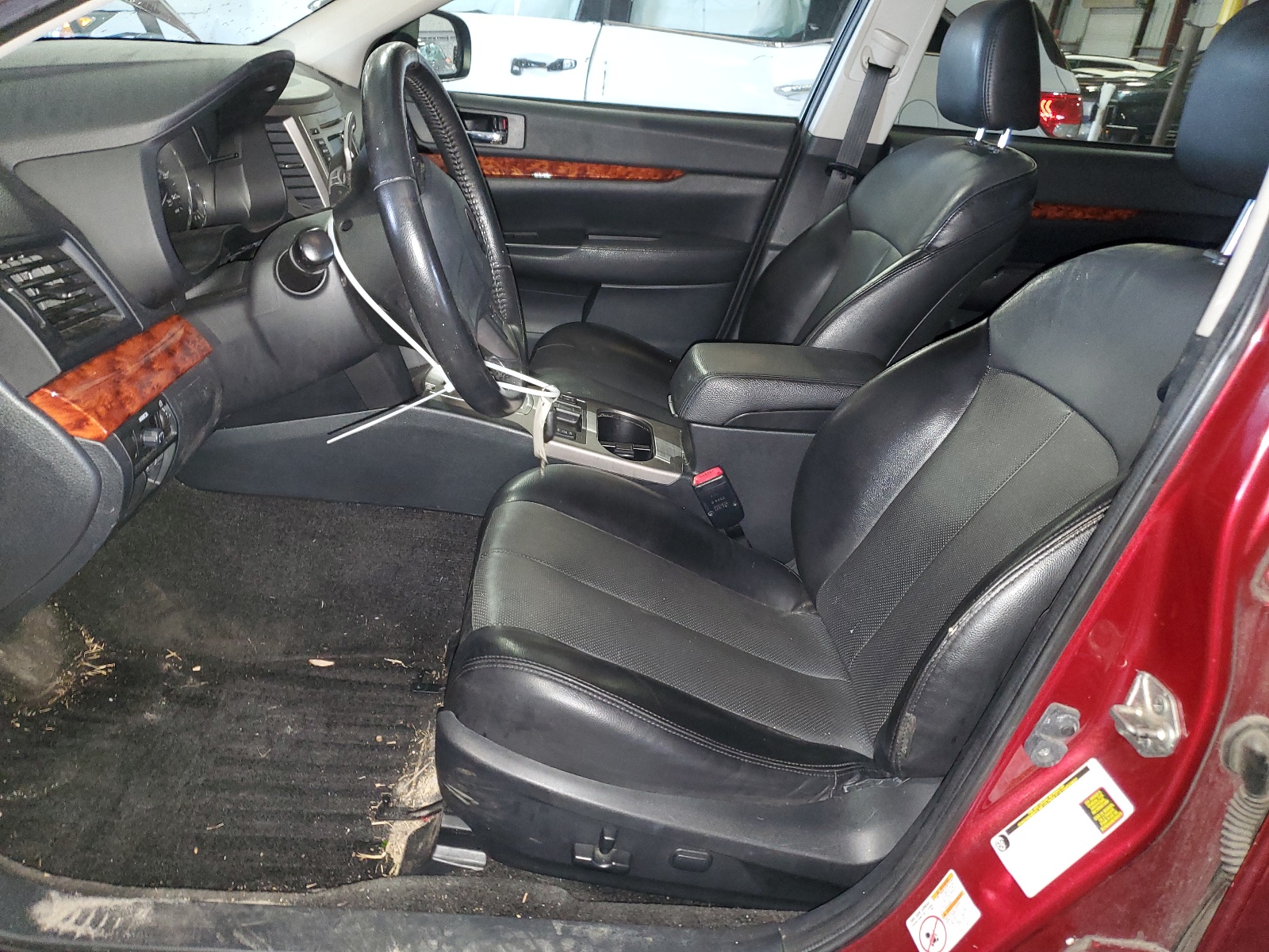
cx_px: 634
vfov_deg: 53.1
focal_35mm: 26
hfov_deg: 67.3
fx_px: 953
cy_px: 476
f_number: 1.5
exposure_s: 1/10
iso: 180
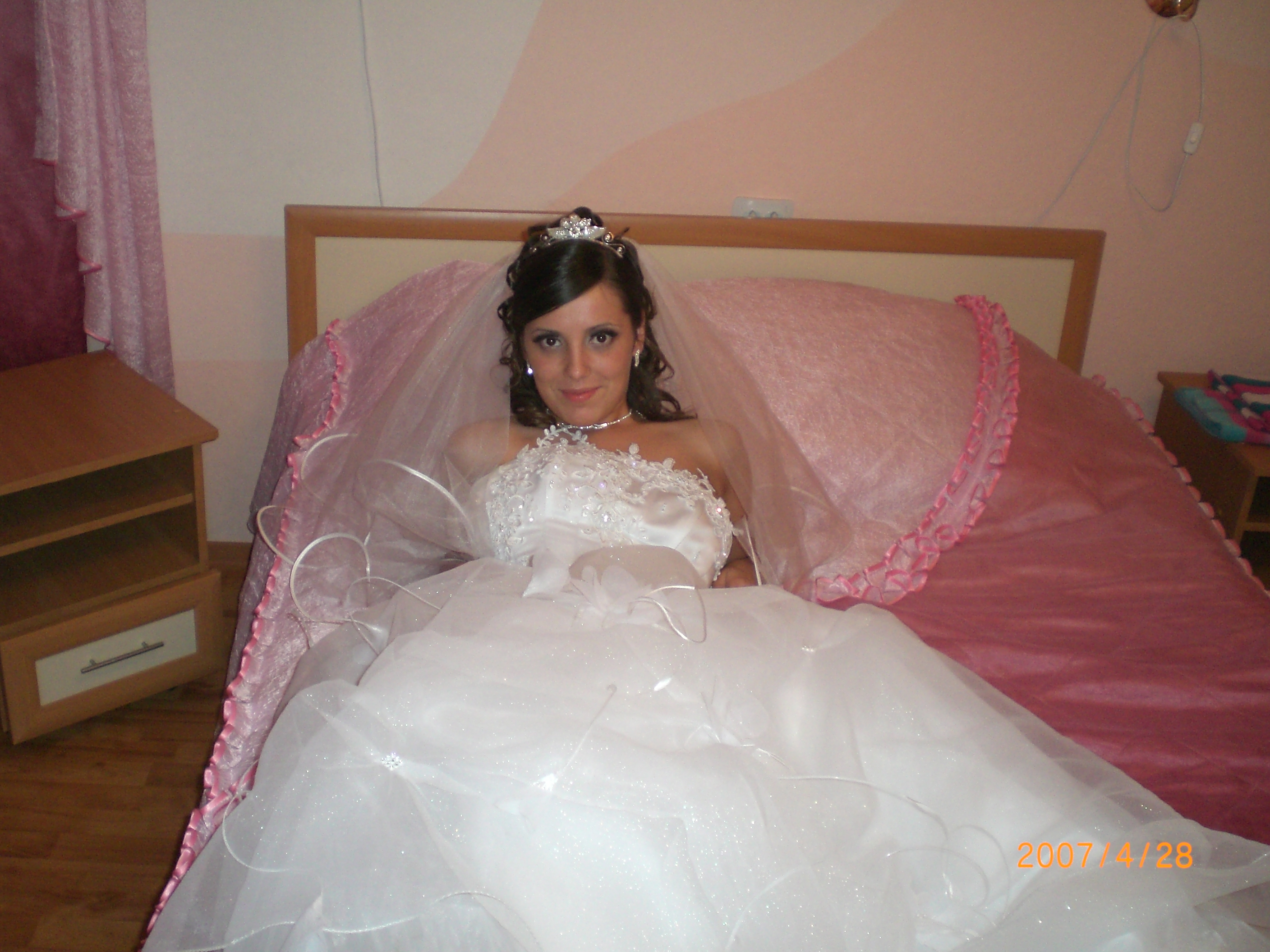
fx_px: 1394
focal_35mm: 38
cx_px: 635
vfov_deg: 37.7
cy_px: 476
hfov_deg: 49.0
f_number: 3.1
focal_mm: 6.3
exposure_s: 1/60
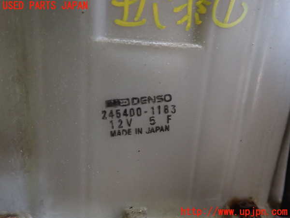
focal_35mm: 30
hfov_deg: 60.0
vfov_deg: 46.8
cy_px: 109
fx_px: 251
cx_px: 145
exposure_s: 1/30
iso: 800
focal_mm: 5.4
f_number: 2.3
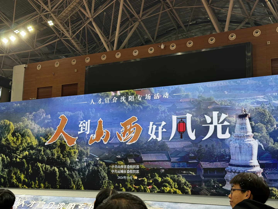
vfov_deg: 30.3
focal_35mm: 48
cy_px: 104
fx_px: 385
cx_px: 139
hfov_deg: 39.7
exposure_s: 1/90
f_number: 1.78
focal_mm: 6.76
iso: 80
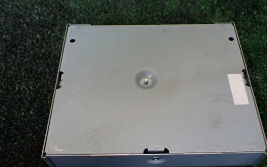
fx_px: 262
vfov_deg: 35.2
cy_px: 97
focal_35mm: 36
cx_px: 147
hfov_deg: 53.9
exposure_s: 1/125
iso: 250
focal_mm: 5.4
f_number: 2.3
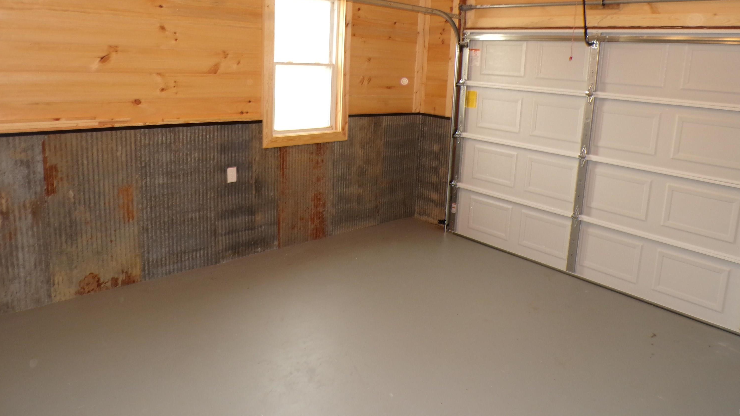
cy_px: 130
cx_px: 377
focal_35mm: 27
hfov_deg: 69.9
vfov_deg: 42.2
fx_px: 530
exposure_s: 1/25
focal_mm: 4.3
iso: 200
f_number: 3
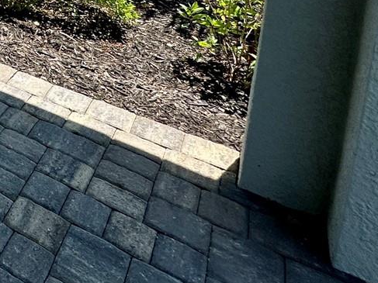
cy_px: -140
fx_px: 502
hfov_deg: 25.5
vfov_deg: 24.6
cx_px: -237
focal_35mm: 46
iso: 40
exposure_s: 1/1575
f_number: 2.2
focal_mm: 2.22
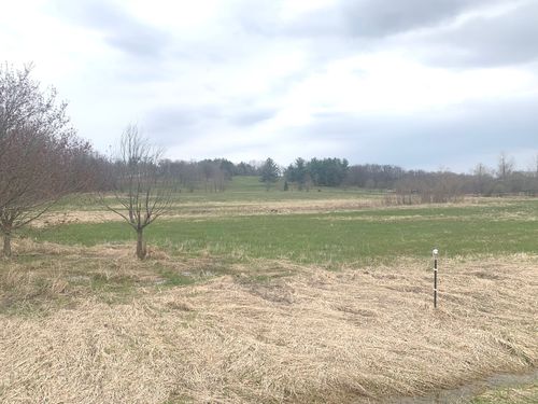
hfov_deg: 67.3
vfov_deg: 53.1
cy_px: 202
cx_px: 269
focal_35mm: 26
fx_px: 404
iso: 25
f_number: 1.8
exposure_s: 1/2208
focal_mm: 4.25
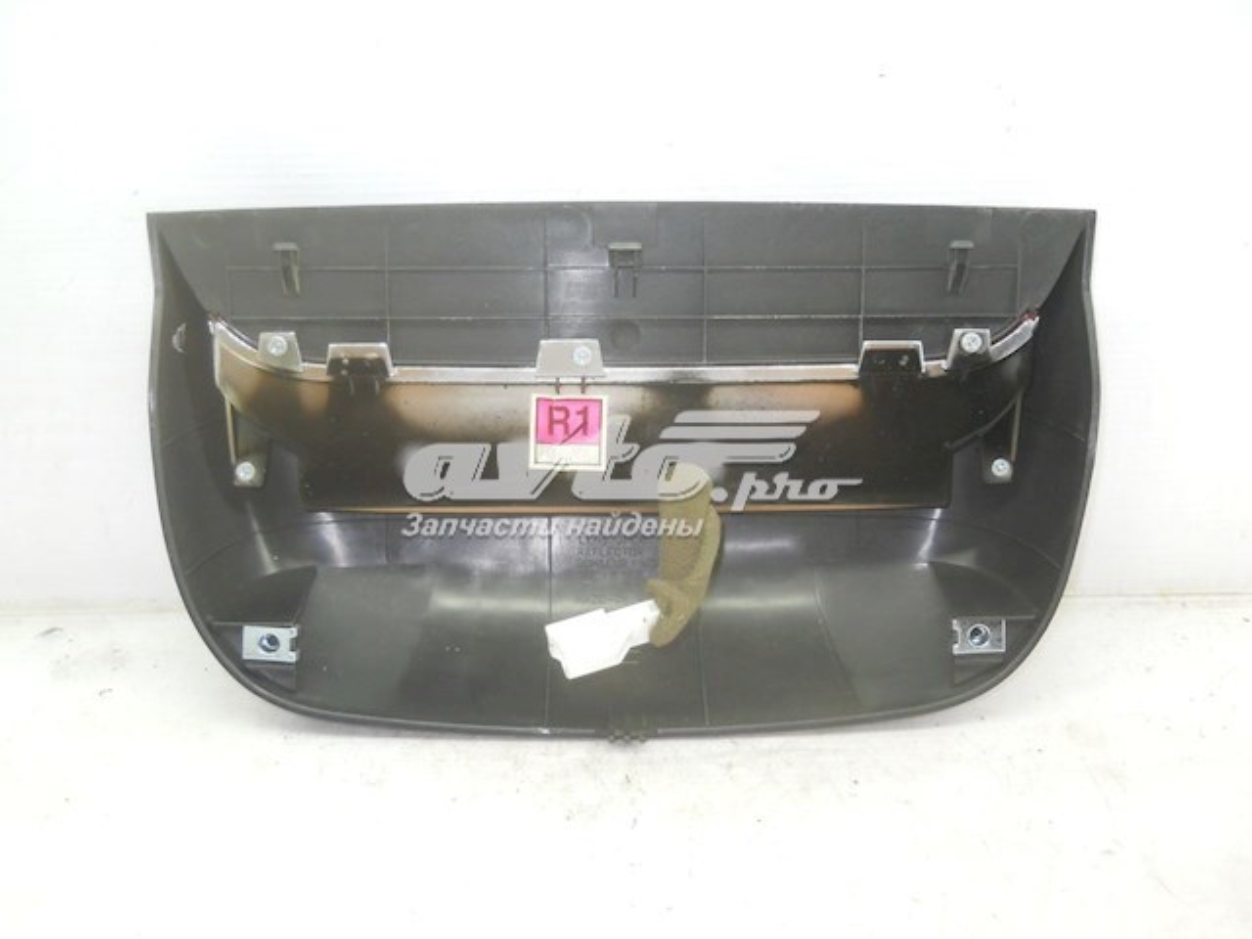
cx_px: 626
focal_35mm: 41
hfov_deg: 45.8
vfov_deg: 35.1
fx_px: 1483
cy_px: 470
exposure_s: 1/30
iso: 160
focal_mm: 6.72
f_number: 3.1
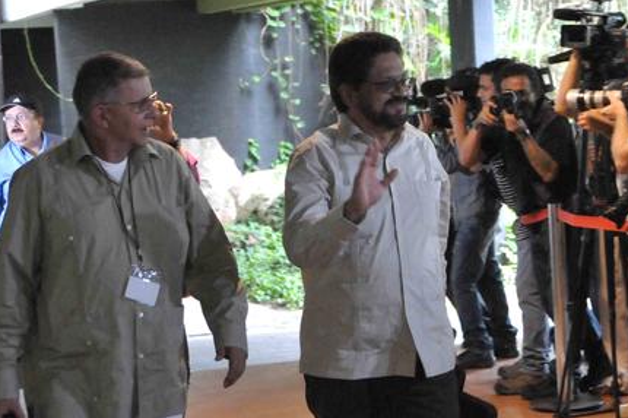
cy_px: 265
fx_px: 1168
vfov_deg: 20.2
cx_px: 242
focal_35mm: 67
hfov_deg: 30.0
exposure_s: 1/100
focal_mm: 32
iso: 2500
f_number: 5
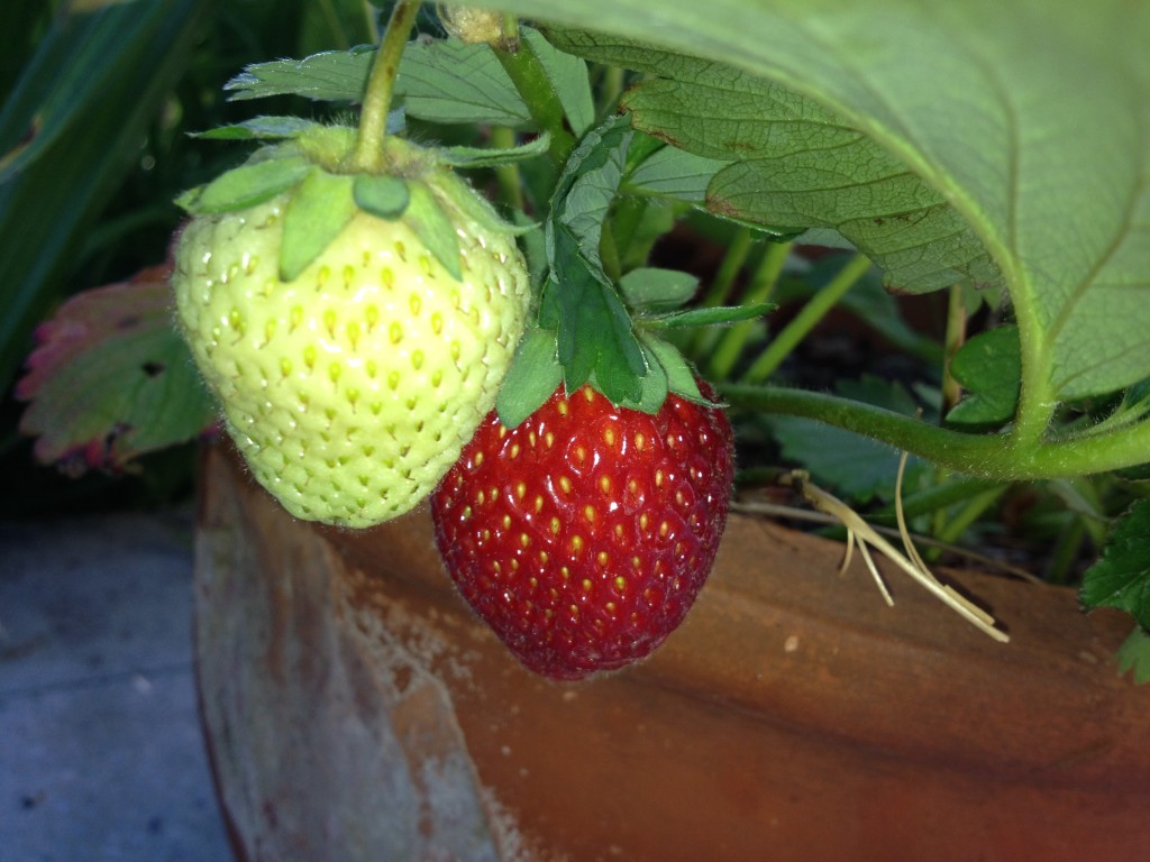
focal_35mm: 35
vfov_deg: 40.7
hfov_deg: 52.6
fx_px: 1163
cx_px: 575
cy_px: 431
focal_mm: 4.28
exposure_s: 1/151
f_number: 2.4
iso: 50
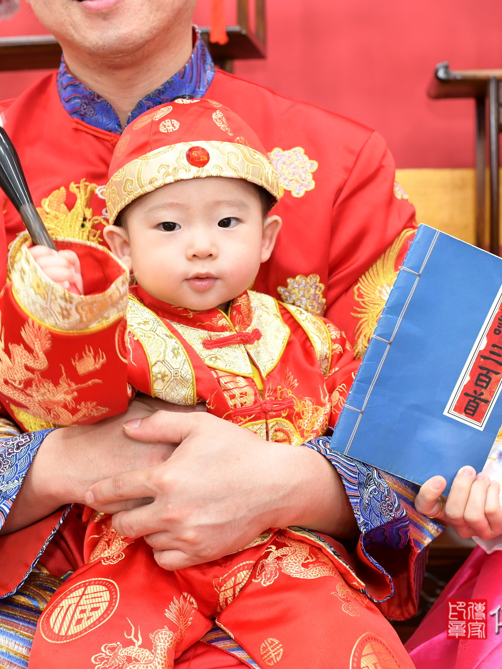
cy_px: 337
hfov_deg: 28.6
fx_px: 986
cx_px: 240
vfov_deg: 37.5
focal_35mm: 51
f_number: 4.5
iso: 800
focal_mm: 35
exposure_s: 1/200
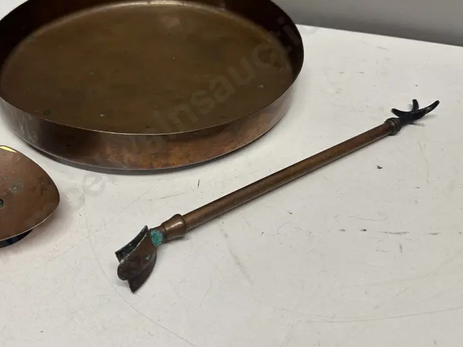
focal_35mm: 34
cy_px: 107
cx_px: 195
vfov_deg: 41.1
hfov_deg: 53.7
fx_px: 455
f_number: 1.78
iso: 100
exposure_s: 1/100
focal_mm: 6.86
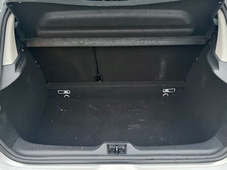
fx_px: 203
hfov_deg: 58.4
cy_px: 94
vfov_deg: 45.4
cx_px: 111
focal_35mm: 31
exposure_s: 1/52
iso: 500
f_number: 1.6
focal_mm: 5.1
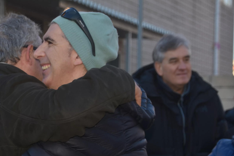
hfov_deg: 12.8
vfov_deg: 8.6
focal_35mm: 160
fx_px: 1040
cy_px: 82
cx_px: 73
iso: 100
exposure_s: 1/250
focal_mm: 60
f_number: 5.3
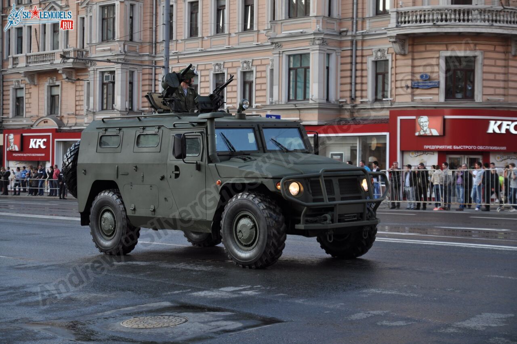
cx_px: 258
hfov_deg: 27.0
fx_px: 1076
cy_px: 172
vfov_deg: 18.1
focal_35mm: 75
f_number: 2.8
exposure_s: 1/320
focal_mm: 50
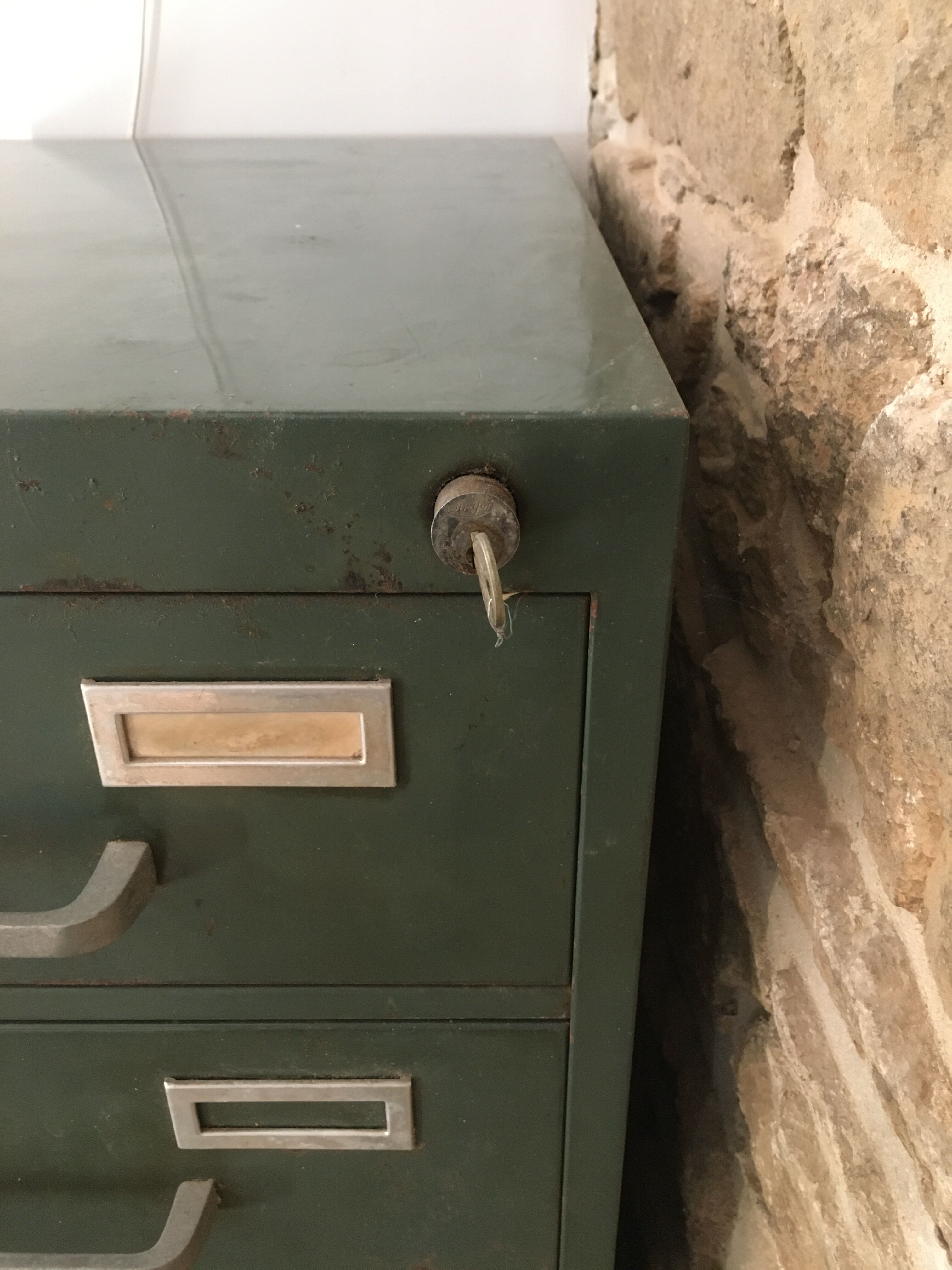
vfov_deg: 61.7
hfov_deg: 48.2
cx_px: 476
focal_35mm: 29
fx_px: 1063
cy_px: 635
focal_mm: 4.15
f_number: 2.2
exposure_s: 1/17
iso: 400
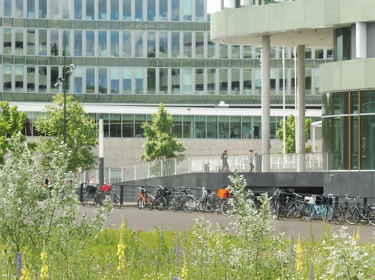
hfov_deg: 15.3
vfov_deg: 11.5
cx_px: 188
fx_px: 1396
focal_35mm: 129
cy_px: 140
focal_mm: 23.1
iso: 100
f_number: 7.1
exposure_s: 1/100
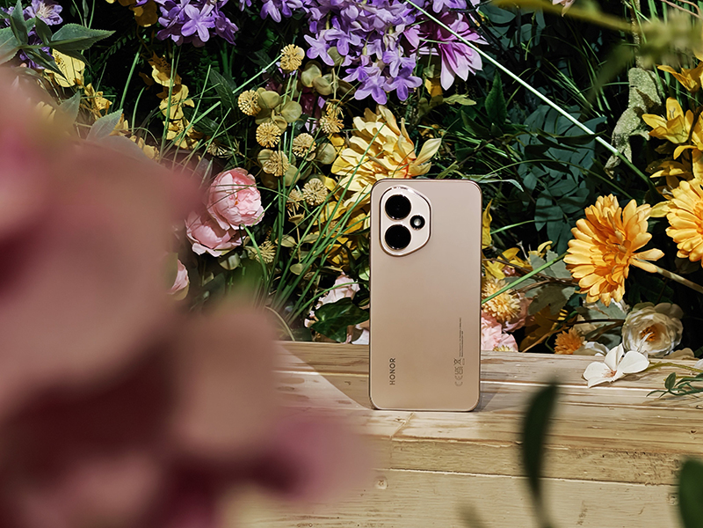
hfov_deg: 13.7
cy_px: 264
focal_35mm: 144
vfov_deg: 10.3
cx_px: 352
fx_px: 2924
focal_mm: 15.38
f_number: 2.6
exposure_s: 1/120
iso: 800
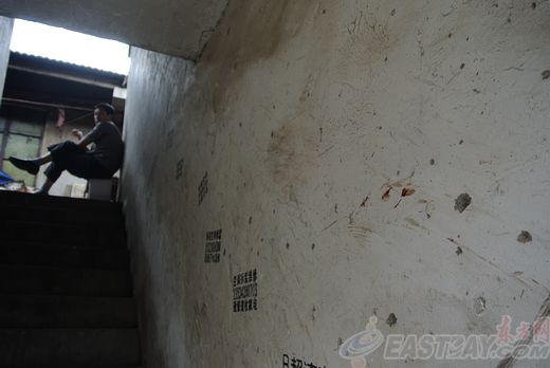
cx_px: 275
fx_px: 459
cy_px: 184
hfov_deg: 61.9
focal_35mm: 30
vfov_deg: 43.7
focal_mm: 11.4
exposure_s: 1/125
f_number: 3.5
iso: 125
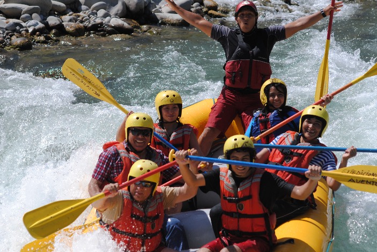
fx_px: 1572
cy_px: 126
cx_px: 188
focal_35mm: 150
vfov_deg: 9.2
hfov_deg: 13.7
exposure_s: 1/640
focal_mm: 100
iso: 100
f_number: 6.3
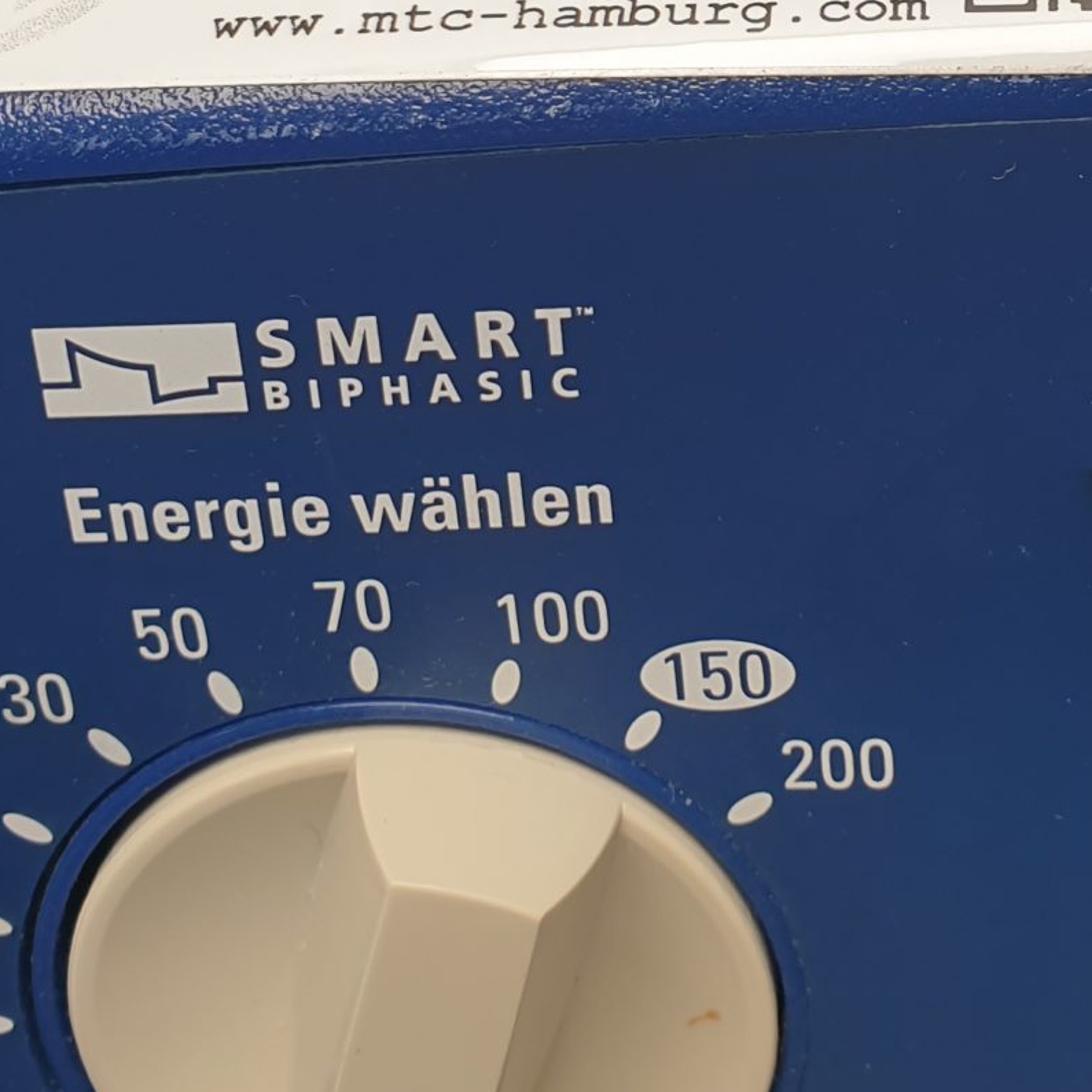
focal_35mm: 74
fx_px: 2641
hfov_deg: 22.9
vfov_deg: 22.6
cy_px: 52
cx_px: 927
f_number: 2.4
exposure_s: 1/100
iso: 100
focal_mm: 4.3
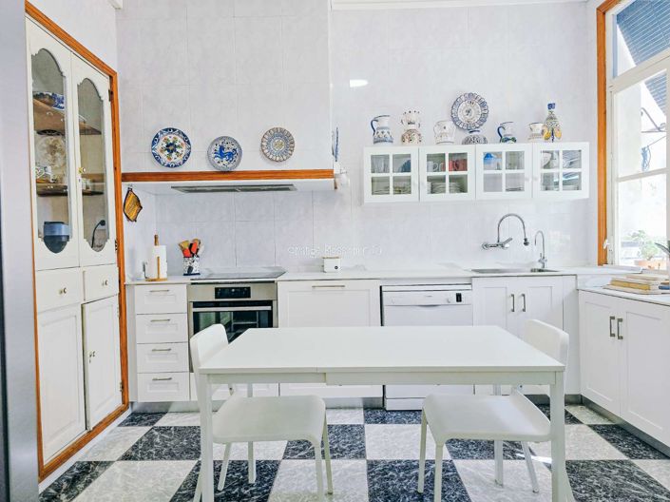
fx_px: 445
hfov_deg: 74.0
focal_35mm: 23
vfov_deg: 58.8
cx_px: 335
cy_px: 251
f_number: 1.7
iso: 80
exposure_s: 1/180
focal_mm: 6.3
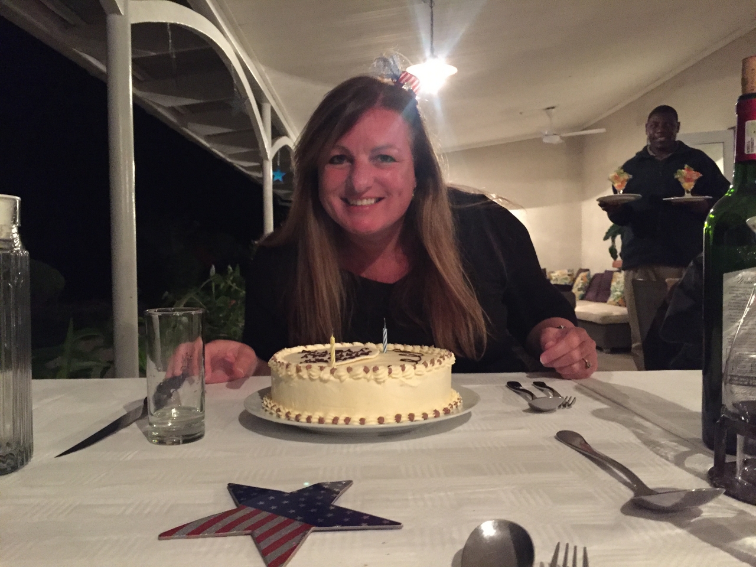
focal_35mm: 29
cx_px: 378
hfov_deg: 61.7
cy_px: 284
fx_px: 633
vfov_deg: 48.2
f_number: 2.2
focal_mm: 4.15
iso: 1000
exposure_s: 1/17
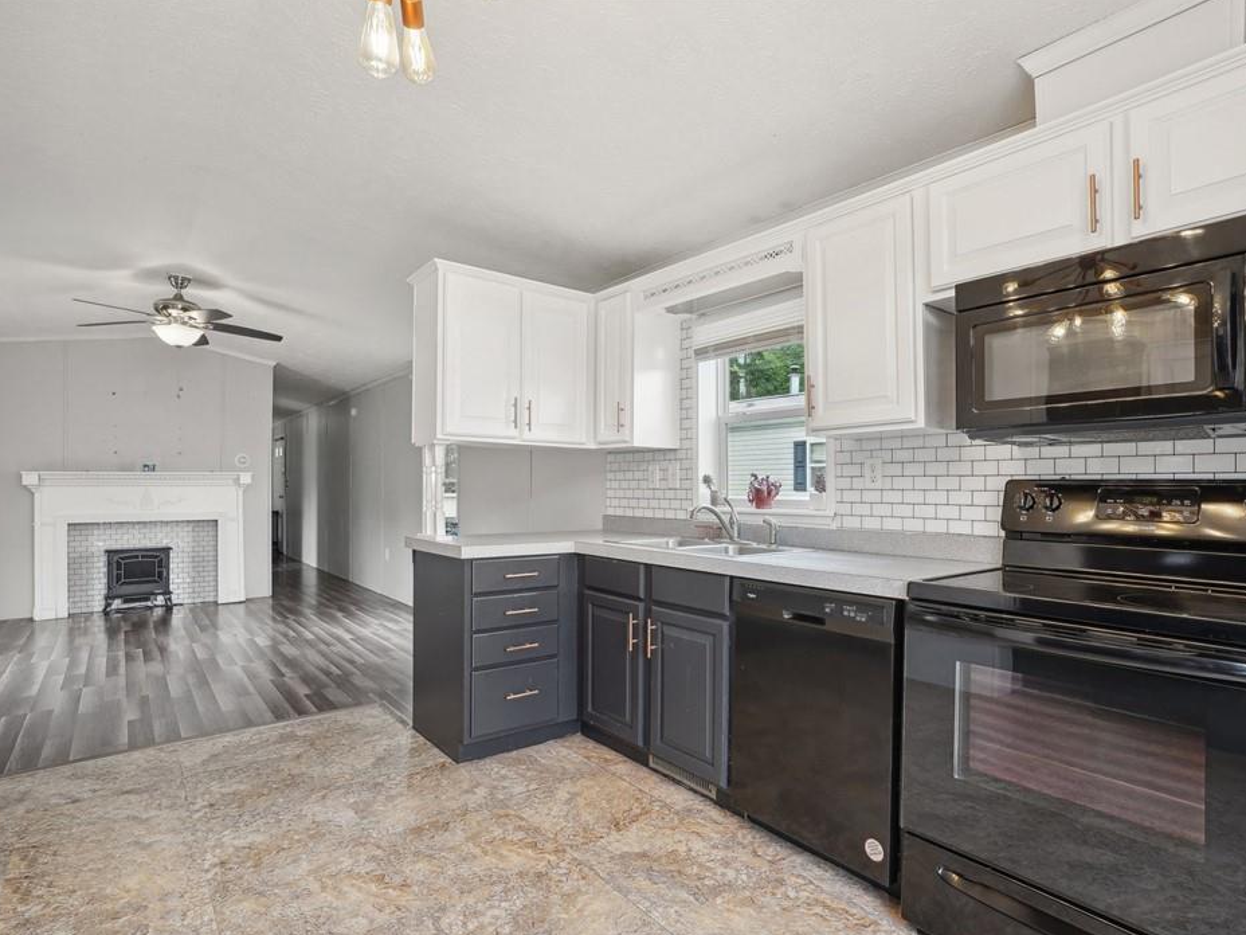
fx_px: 648
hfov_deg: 87.7
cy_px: 480
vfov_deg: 71.6
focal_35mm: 18
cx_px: 653
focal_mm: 16
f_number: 8
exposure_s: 1/40
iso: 500
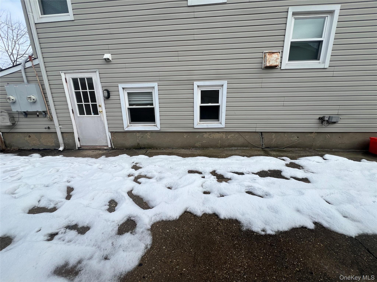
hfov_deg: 106.2
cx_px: 188
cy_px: 141
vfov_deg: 89.9
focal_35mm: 13
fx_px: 142
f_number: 1.8
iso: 32
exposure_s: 1/1376
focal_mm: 1.57
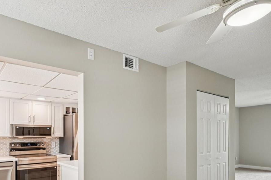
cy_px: 134
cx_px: 85
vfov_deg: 49.3
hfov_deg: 69.0
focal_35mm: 25
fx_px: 188
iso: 400
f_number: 8
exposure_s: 1/15
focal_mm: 14
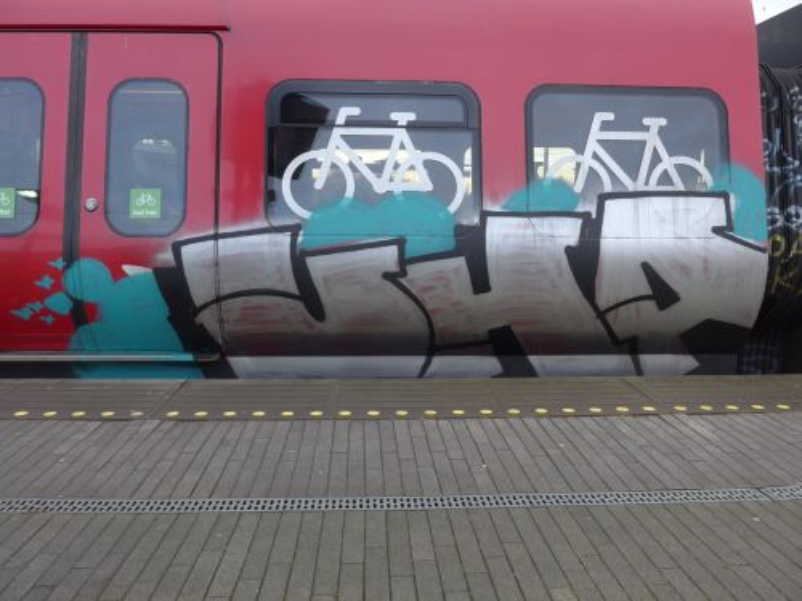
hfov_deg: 63.4
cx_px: 401
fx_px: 649
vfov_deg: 49.7
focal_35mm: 28
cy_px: 300
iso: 80
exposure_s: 1/60
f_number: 4
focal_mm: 6
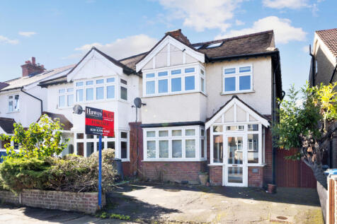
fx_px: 178
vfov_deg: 64.5
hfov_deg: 86.9
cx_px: 168
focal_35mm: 19
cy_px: 112
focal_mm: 19
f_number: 16
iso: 250
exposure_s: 1/30
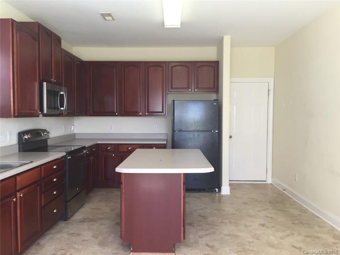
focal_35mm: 29
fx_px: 285
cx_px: 170
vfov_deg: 48.2
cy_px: 128
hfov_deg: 61.7
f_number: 2.2
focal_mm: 4.15
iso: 64
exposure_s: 1/30
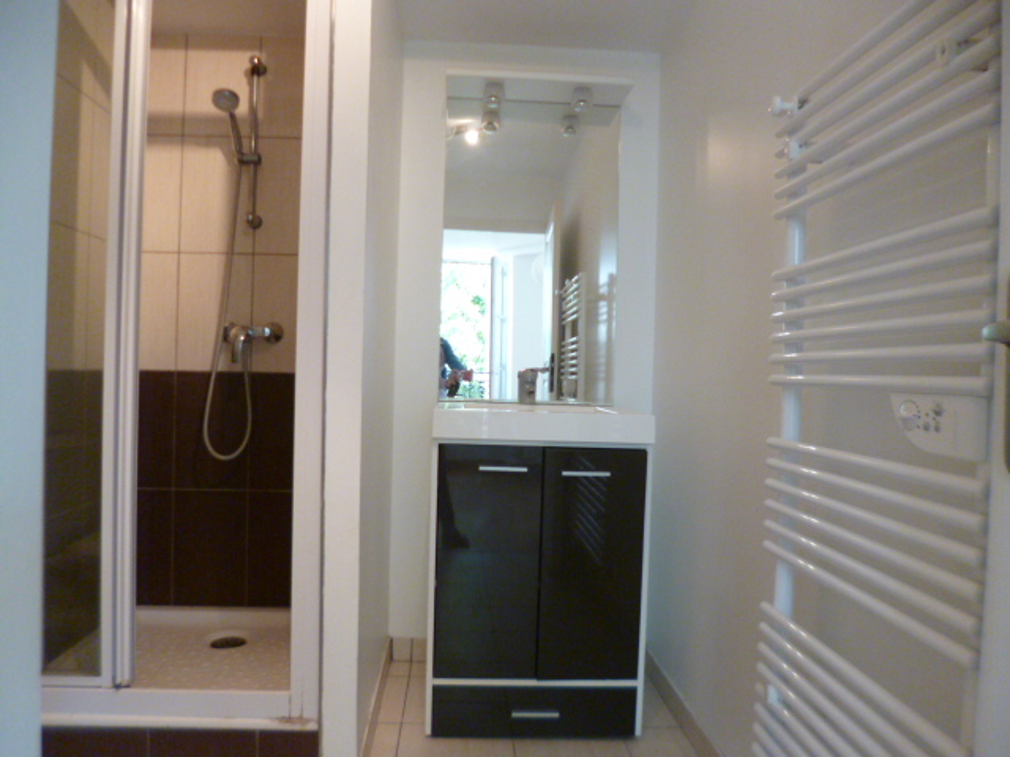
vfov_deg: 56.8
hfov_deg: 71.6
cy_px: 378
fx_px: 700
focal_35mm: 24
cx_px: 505
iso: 320
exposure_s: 1/60
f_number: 2.5
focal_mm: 4.3
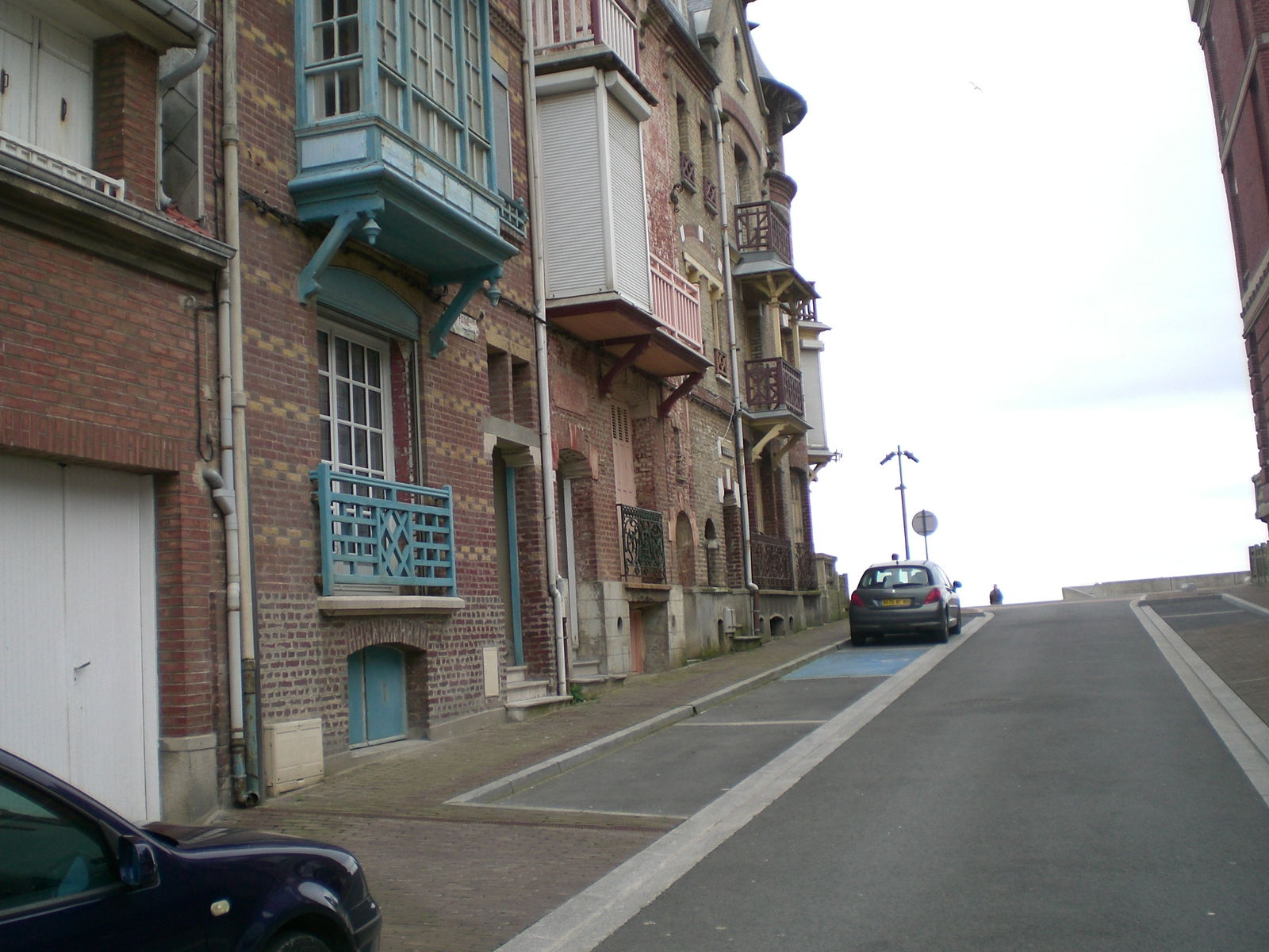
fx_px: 1393
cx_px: 634
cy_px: 476
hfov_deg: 49.0
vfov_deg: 37.7
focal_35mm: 38
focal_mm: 6.3
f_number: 3.1
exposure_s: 1/200
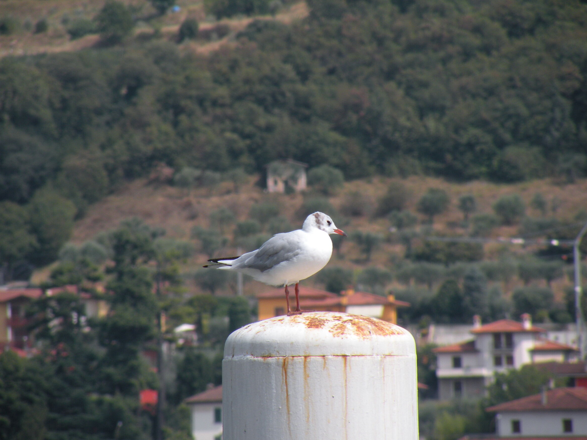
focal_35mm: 420
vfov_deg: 3.5
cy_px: 223
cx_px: 289
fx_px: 7123
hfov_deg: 4.7
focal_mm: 72.9
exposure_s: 1/376
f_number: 5.6
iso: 64
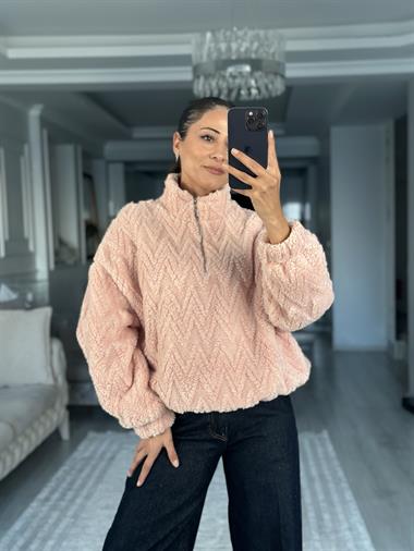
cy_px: 276
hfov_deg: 30.3
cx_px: 207
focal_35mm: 48
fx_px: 765
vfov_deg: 39.6
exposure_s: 1/60
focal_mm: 6.86
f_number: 1.78
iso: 160
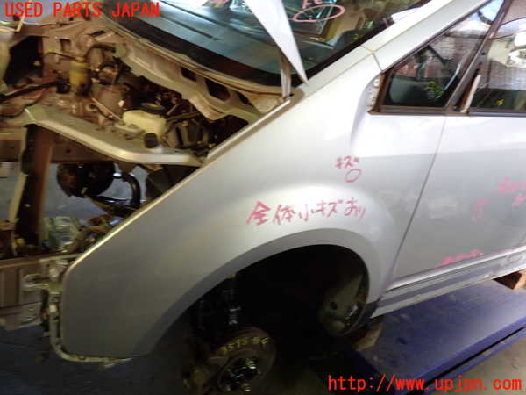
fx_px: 456
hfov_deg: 60.0
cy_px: 198
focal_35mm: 30
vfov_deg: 46.8
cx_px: 263
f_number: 2.3
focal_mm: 5.4
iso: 200
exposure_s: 1/30
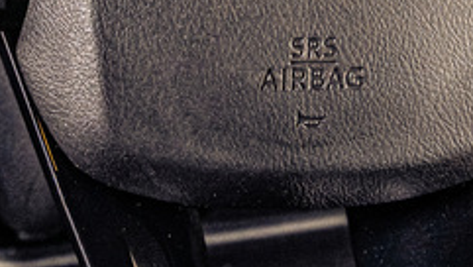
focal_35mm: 200
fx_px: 2510
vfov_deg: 6.0
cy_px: -141
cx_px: 390
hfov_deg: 10.7
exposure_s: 1/125
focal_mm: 45
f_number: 4.5
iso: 1600
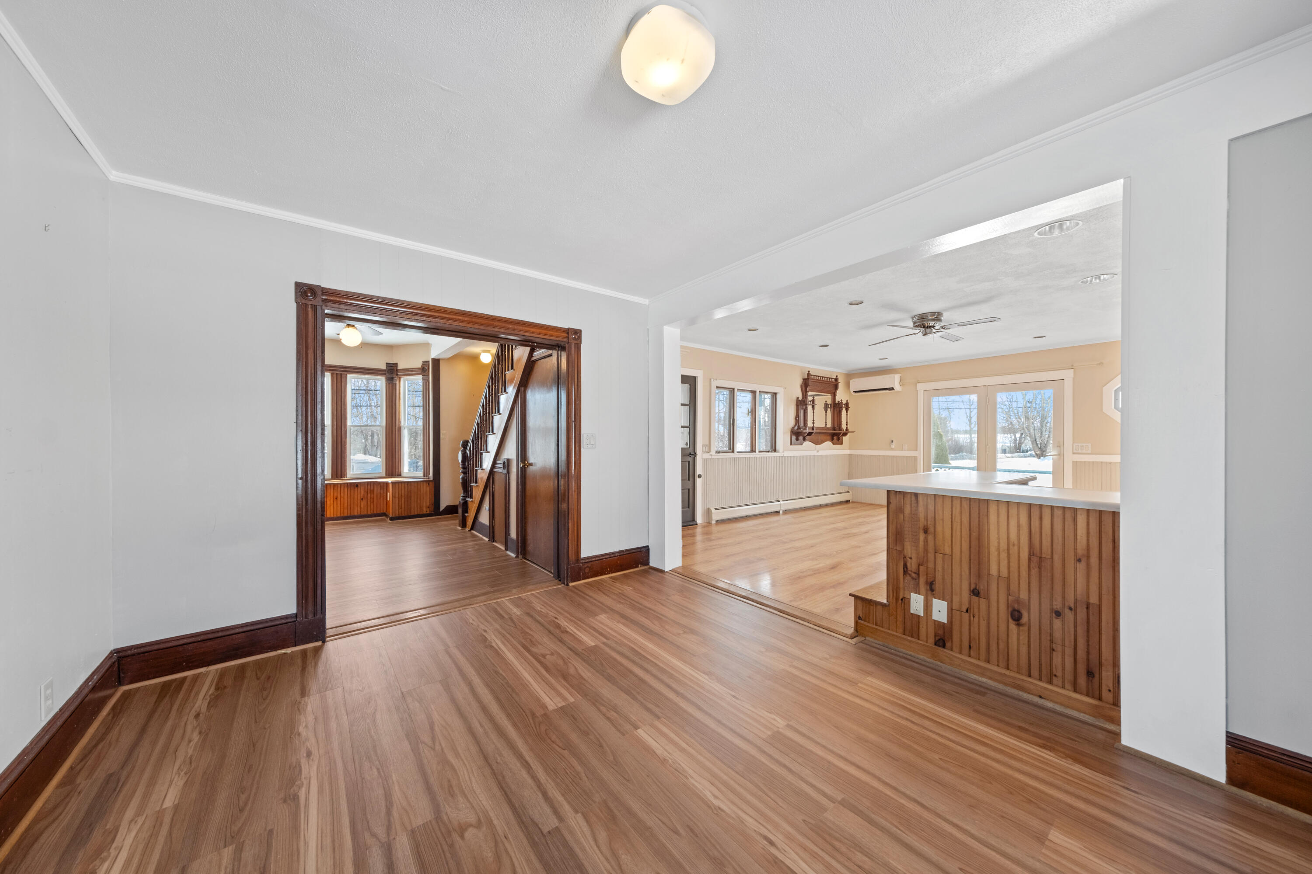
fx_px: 437
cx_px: 656
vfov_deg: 90.0
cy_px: 437
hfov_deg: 112.6
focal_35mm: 12
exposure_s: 1/6
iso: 500
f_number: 8
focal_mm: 8
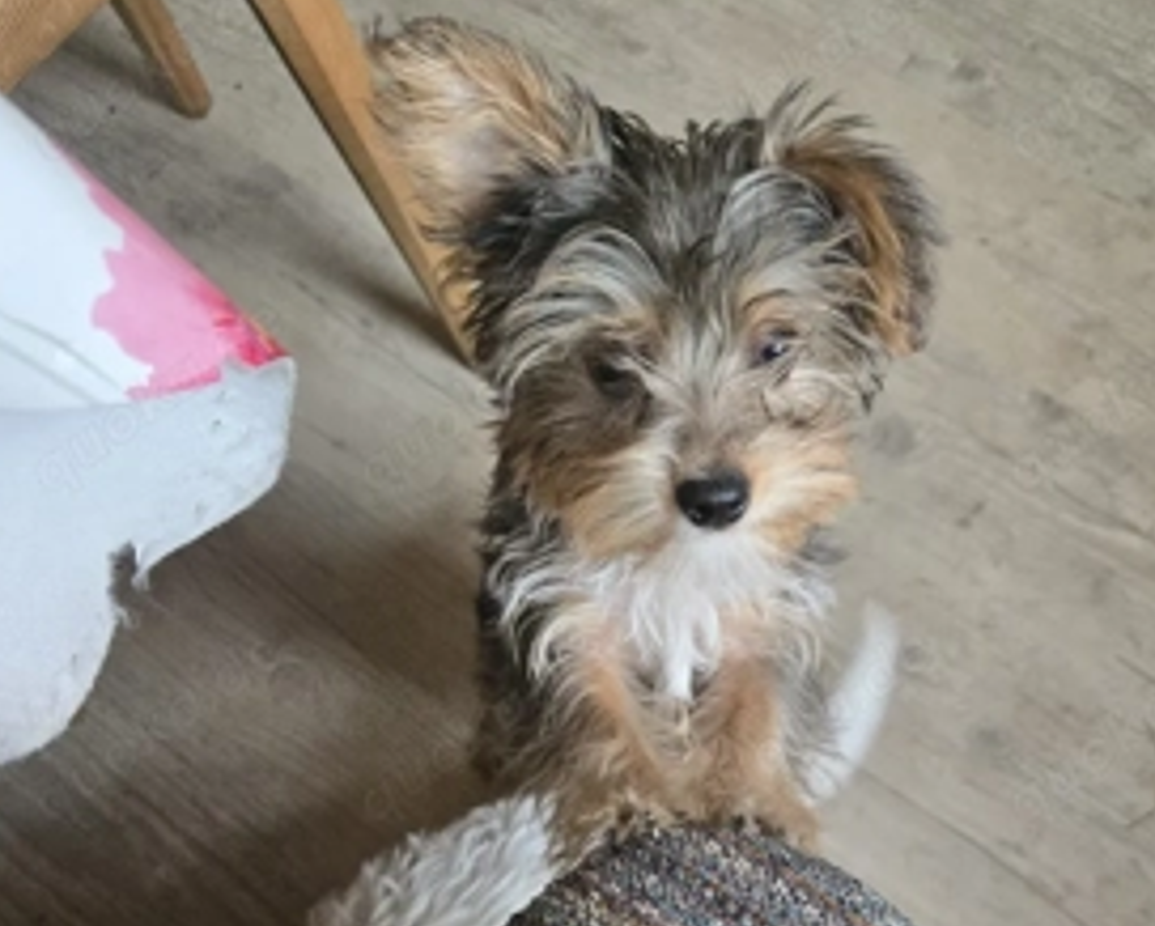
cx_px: 573
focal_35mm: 33
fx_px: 1129
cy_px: 773
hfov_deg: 54.2
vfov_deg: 42.1
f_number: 1.8
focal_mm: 5.4
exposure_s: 1/101
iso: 200
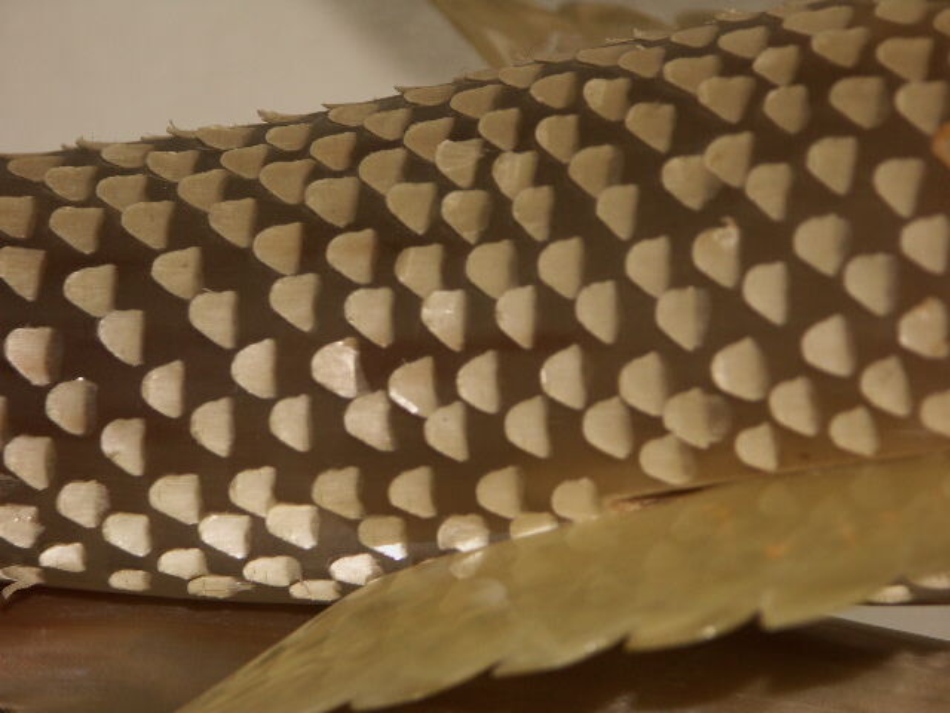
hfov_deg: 9.9
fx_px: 5489
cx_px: 475
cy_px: 356
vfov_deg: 7.4
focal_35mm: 200
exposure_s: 1/200
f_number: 3.5
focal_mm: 50.69
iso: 64
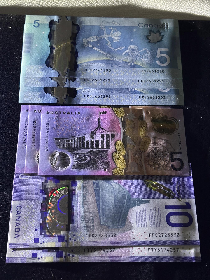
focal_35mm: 48
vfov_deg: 39.7
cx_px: 105
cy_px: 140
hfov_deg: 30.3
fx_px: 388
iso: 320
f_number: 1.78
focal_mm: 6.86
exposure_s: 1/33
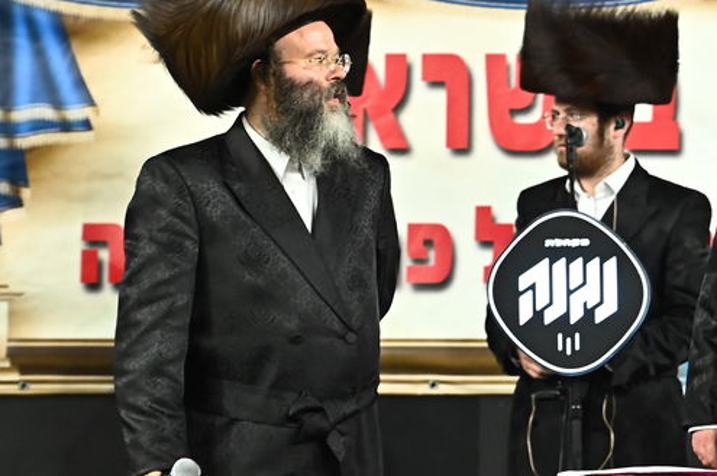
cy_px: 294
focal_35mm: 297
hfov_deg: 6.9
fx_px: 5909
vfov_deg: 4.6
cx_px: 991
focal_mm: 105
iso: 3200
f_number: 5.6
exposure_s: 1/160
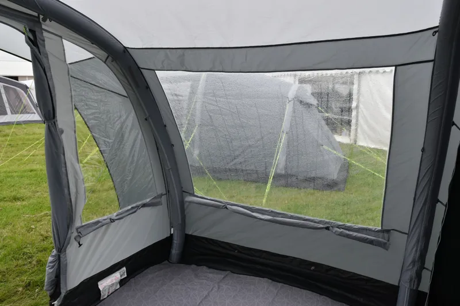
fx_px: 345
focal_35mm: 27
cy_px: 153
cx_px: 230
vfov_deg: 47.9
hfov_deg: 67.4
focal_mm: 18
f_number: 8
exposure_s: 1/250
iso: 400
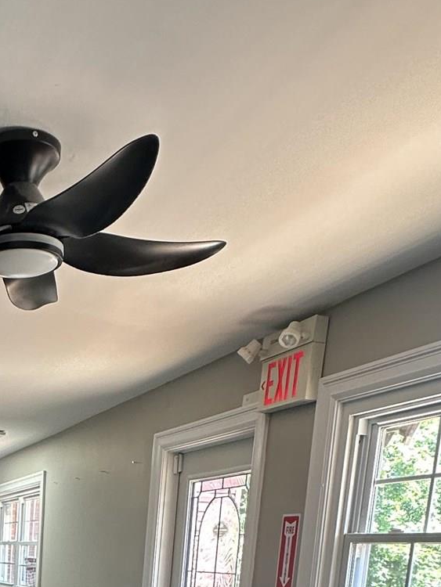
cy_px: 683
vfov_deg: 35.6
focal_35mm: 43
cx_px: -39
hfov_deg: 30.3
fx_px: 730
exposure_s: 1/120
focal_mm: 2.22
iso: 200
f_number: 2.2
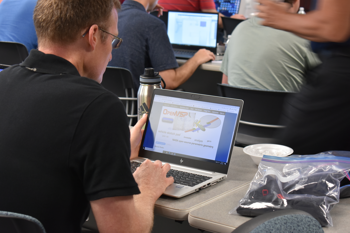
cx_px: 175
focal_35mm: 82
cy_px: 116
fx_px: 802
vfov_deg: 16.6
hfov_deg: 24.6
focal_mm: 55
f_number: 5.6
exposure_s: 1/25
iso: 800
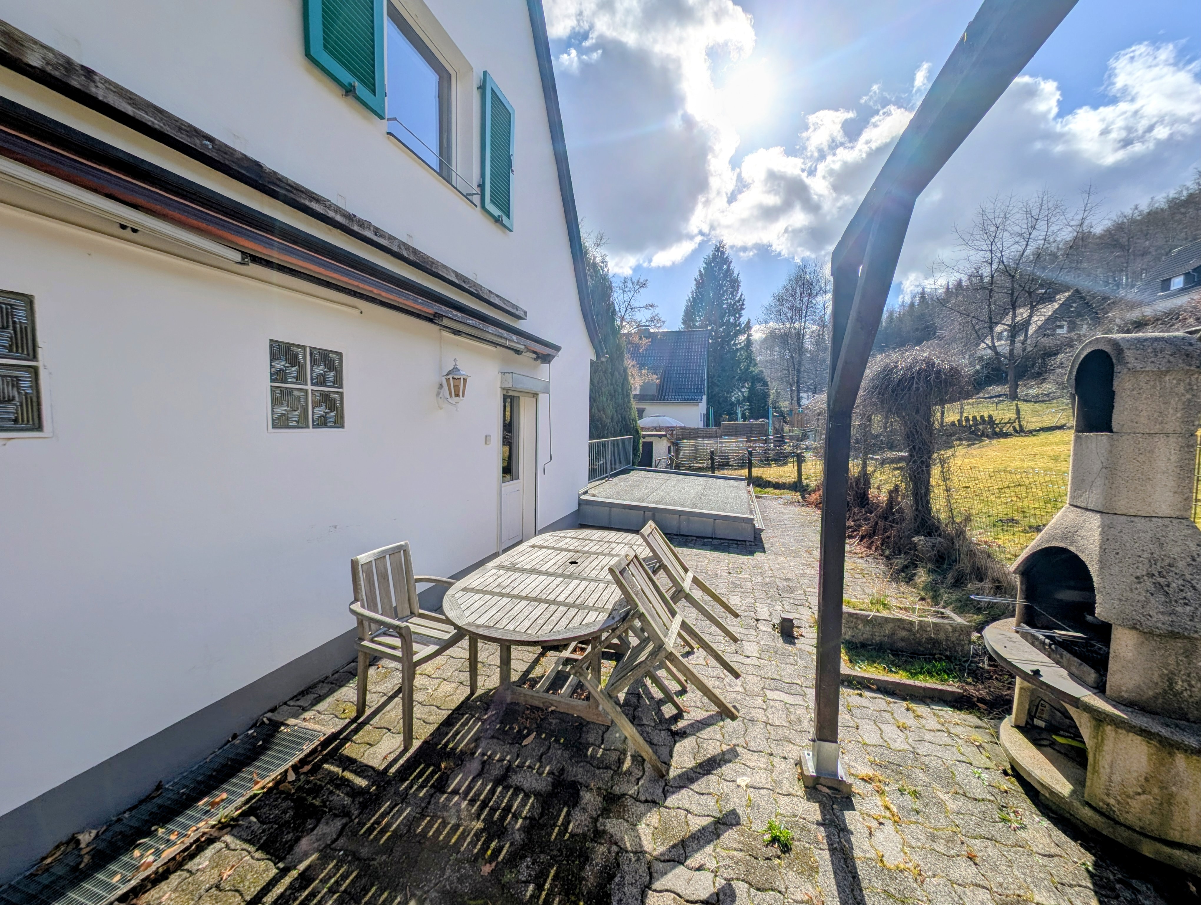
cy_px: 452
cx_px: 600
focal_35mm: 12
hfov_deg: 110.5
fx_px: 417
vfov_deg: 94.6
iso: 42
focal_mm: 2.23
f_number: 1.95
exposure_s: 1/7634
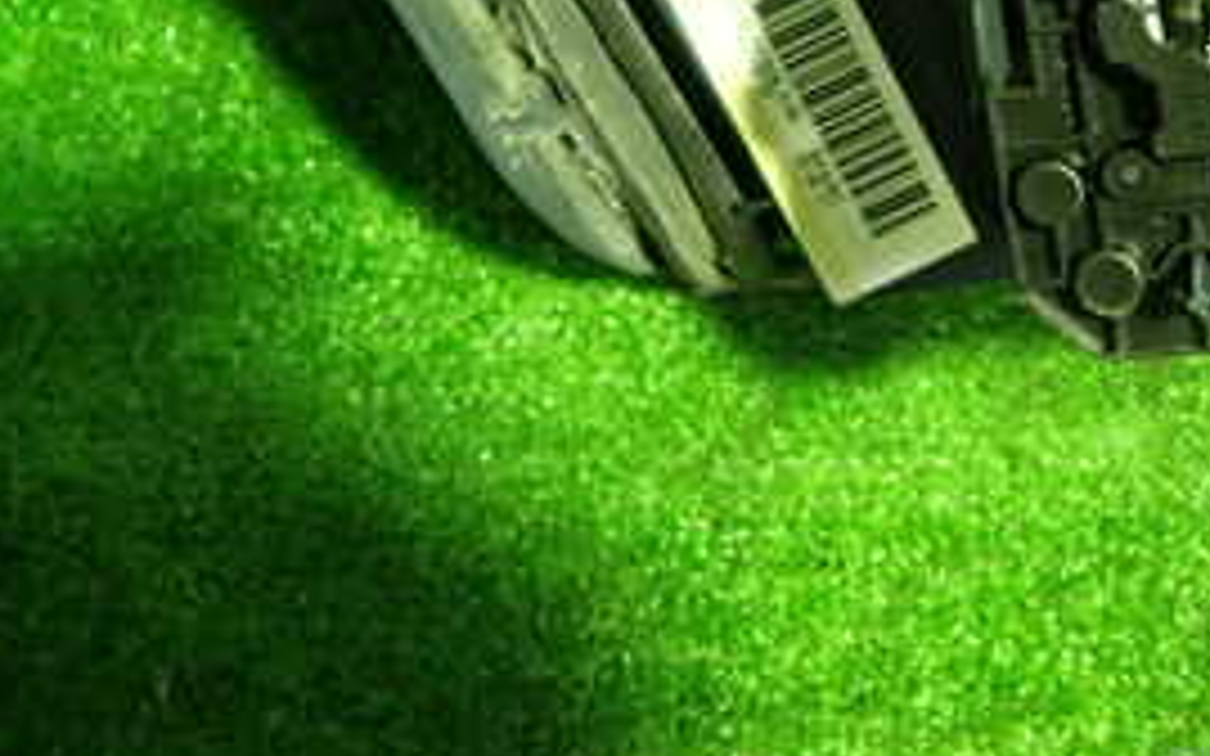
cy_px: -148
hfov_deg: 33.3
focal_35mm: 59
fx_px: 1945
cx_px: 1008
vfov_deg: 20.6
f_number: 2
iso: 500
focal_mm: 4.5
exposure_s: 1/30
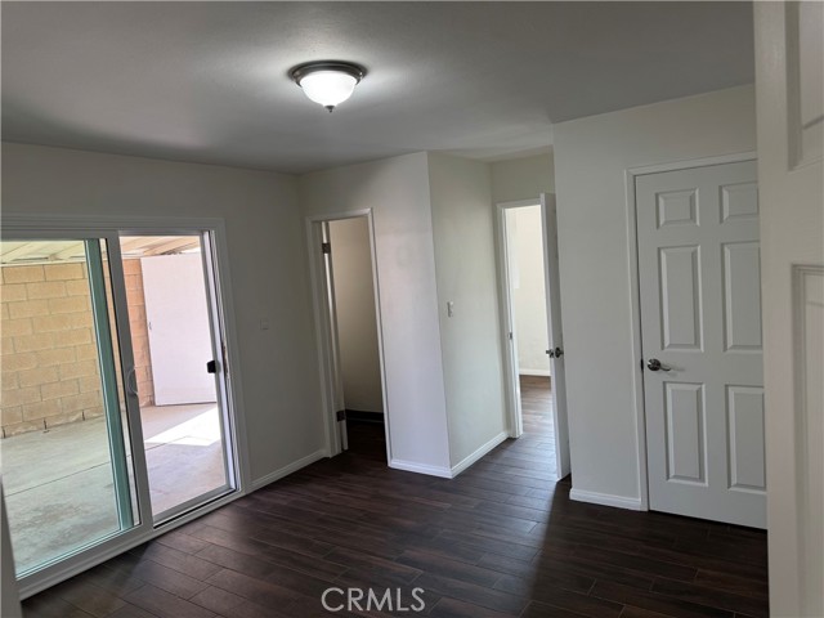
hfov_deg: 71.6
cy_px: 309
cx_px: 412
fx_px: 571
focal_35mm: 24
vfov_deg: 56.8
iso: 80
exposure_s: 1/120
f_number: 1.78
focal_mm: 6.76
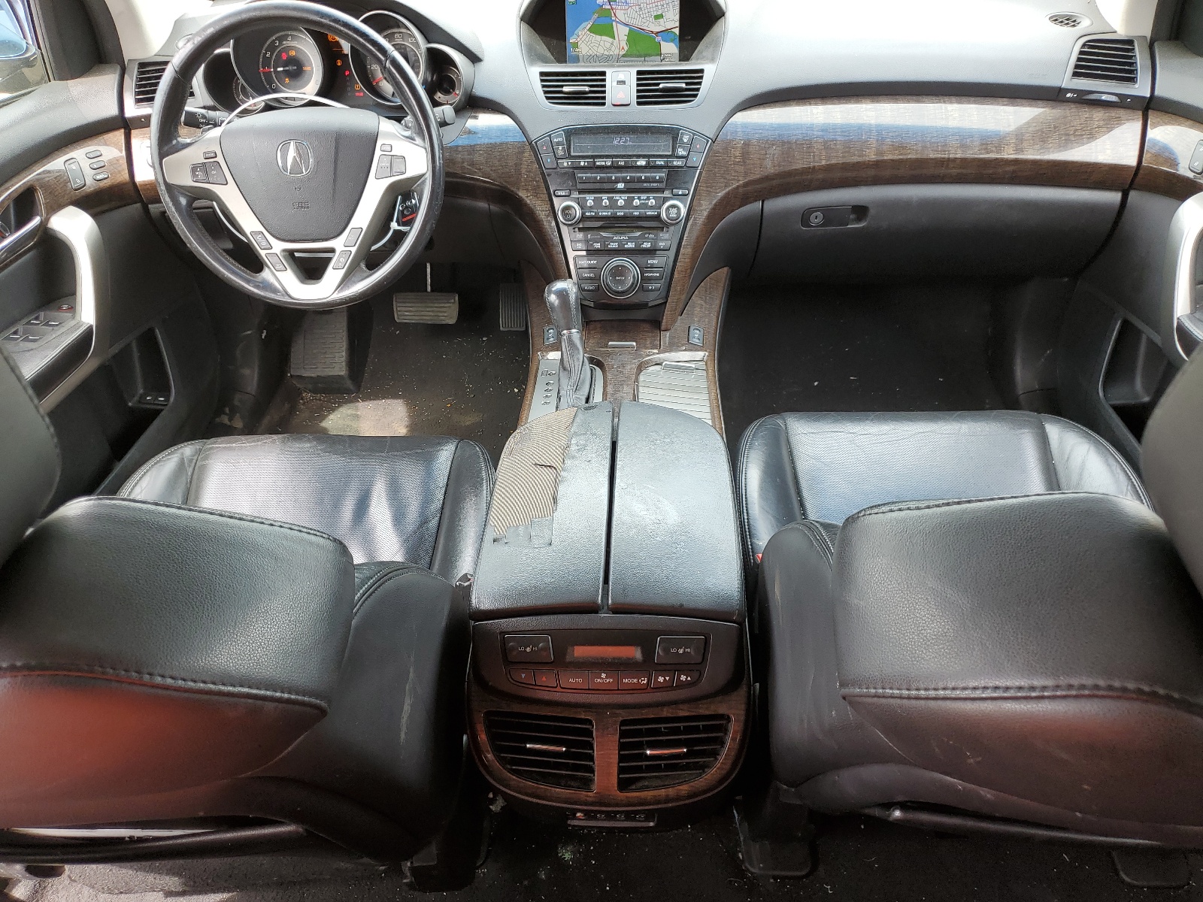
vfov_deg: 53.1
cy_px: 451
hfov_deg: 67.3
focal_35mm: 26
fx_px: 904
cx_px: 602
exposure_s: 1/141
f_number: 1.5
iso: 50
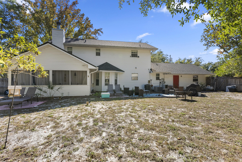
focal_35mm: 16
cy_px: 81
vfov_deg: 73.8
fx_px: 108
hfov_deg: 96.7
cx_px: 121
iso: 320
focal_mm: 16
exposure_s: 1/160
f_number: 8
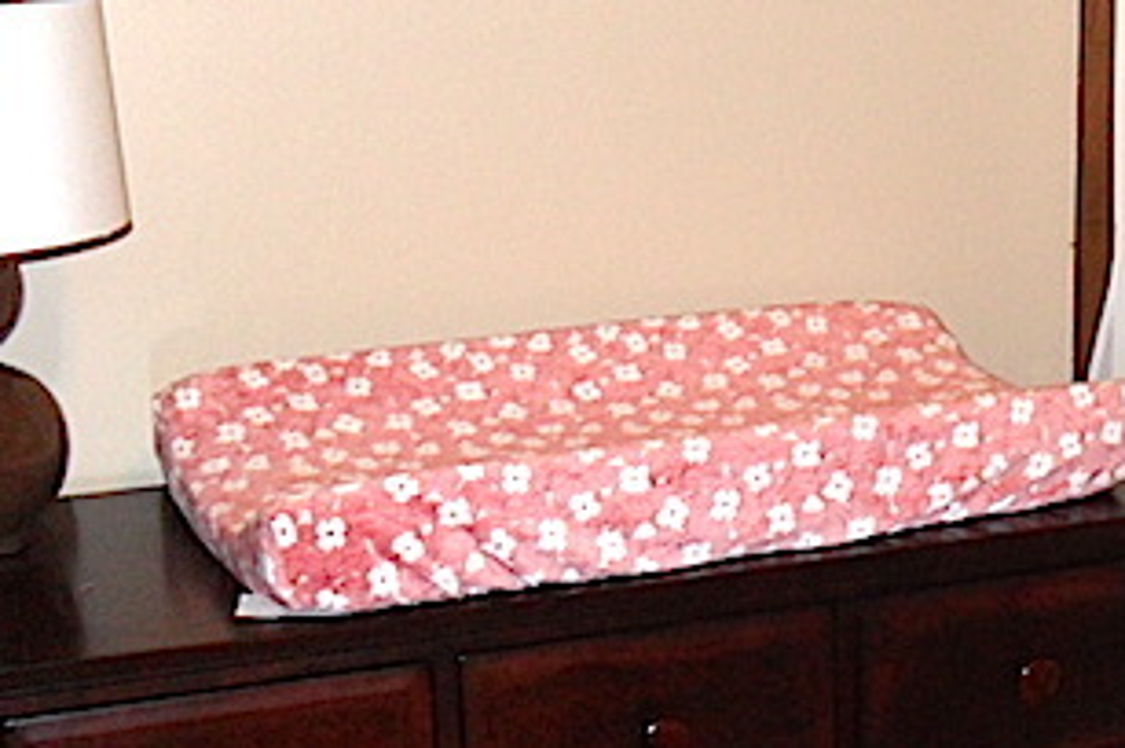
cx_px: 1055
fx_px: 2372
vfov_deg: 17.9
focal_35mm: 76
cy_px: 499
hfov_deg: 25.7
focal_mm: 6.3
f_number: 3
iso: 200
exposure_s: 1/45
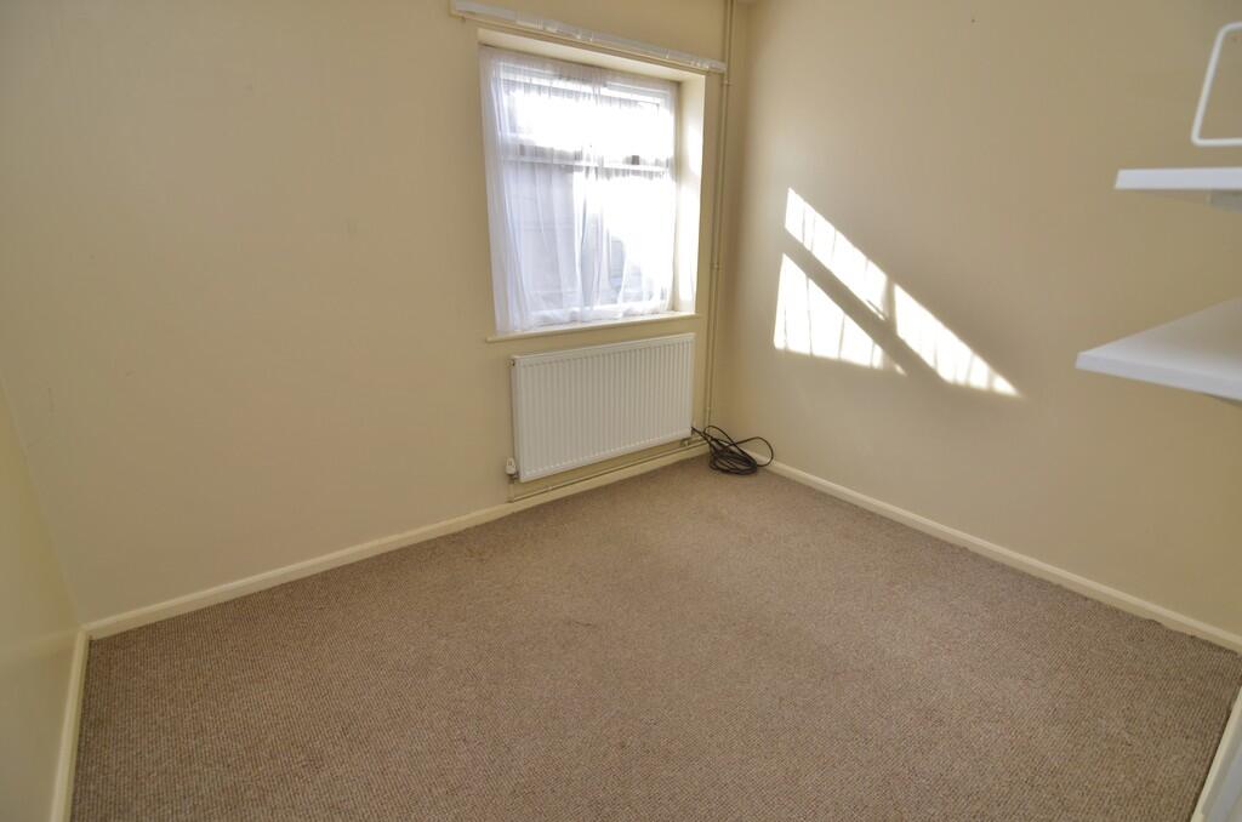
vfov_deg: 71.8
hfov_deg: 95.1
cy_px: 411
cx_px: 621
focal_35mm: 16
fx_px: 568
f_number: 4.5
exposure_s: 1/80
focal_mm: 11
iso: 200
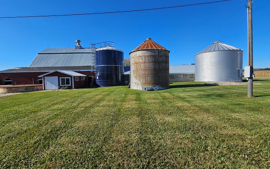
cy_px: 78
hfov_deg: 105.3
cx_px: 135
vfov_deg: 78.5
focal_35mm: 14
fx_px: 103
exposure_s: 1/2693
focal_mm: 2.2
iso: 50
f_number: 2.2
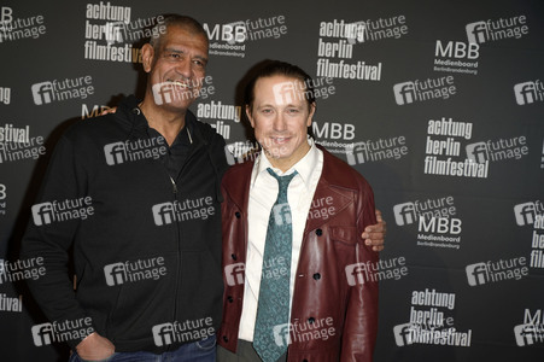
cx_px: 272
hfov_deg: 39.6
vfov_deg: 27.0
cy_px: 181
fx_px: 755
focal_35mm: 50
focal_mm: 50
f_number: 5.6
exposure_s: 1/200
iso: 320
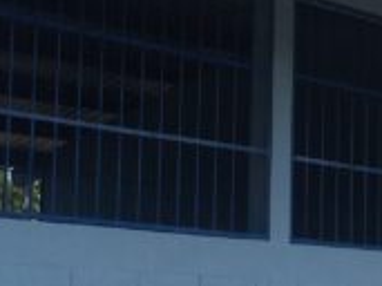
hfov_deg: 14.8
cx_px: 424
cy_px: 194
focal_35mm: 130
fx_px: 1434
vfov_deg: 11.4
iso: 32
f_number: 2.2
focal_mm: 4.15
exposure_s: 1/2639
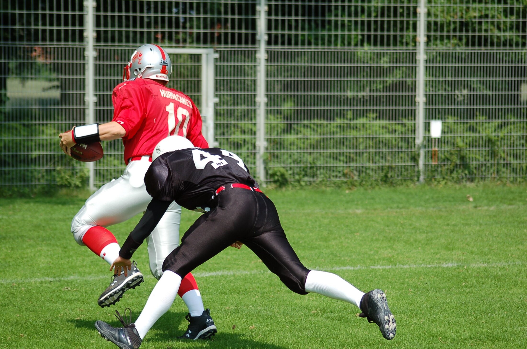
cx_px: 264
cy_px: 174
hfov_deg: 12.5
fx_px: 2411
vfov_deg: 8.3
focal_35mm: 165
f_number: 5
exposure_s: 1/1250
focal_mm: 110
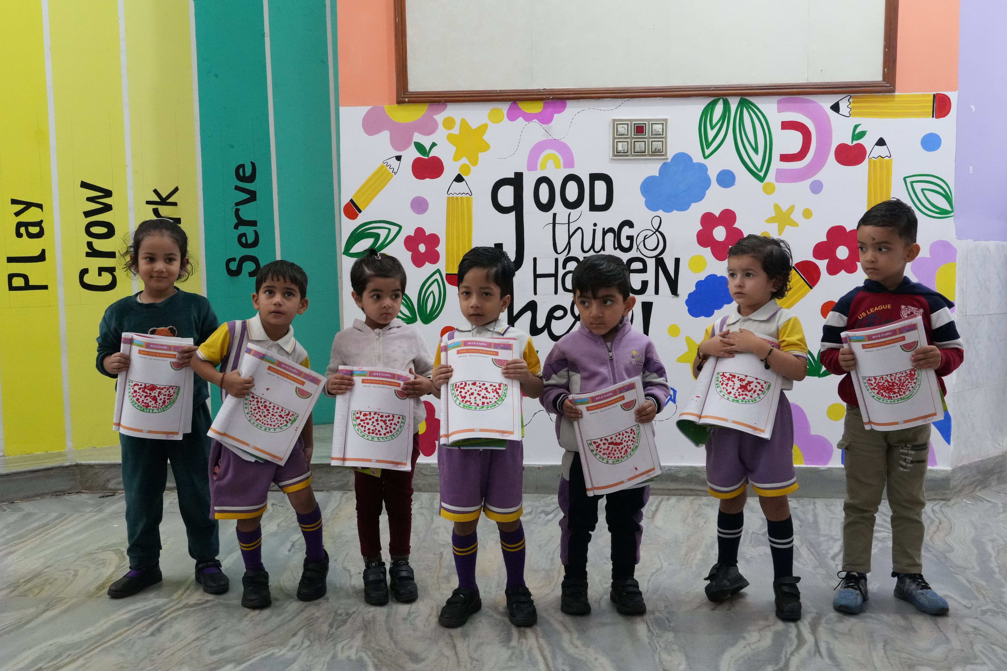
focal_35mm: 34
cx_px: 504
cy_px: 336
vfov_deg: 38.4
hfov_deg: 55.1
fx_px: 965
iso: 6400
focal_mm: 23
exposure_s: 1/80
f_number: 8
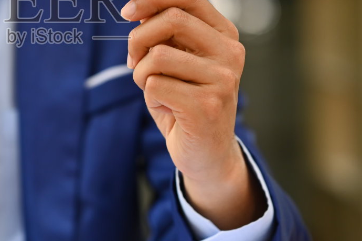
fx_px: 1981
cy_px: 12
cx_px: 44
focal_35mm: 197
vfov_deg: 7.0
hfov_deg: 10.4
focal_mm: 85
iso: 250
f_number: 2.8
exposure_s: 1/320
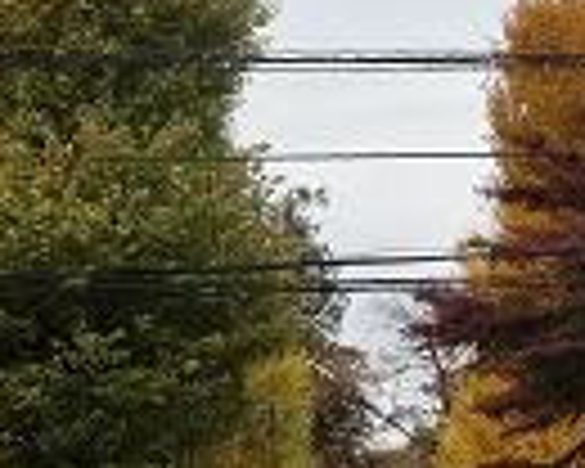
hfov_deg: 18.8
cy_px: 142
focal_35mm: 101
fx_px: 1749
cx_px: 479
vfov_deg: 15.2
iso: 50
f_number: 2.8
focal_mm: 4.7
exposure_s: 1/800
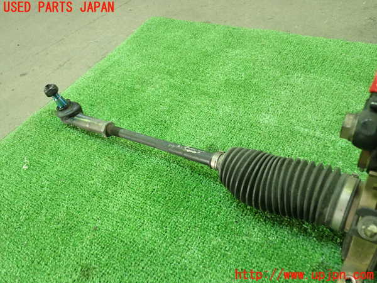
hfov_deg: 60.0
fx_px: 327
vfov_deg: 46.8
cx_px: 188
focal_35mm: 30
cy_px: 142
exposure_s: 1/50
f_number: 2.3
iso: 800
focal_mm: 5.5
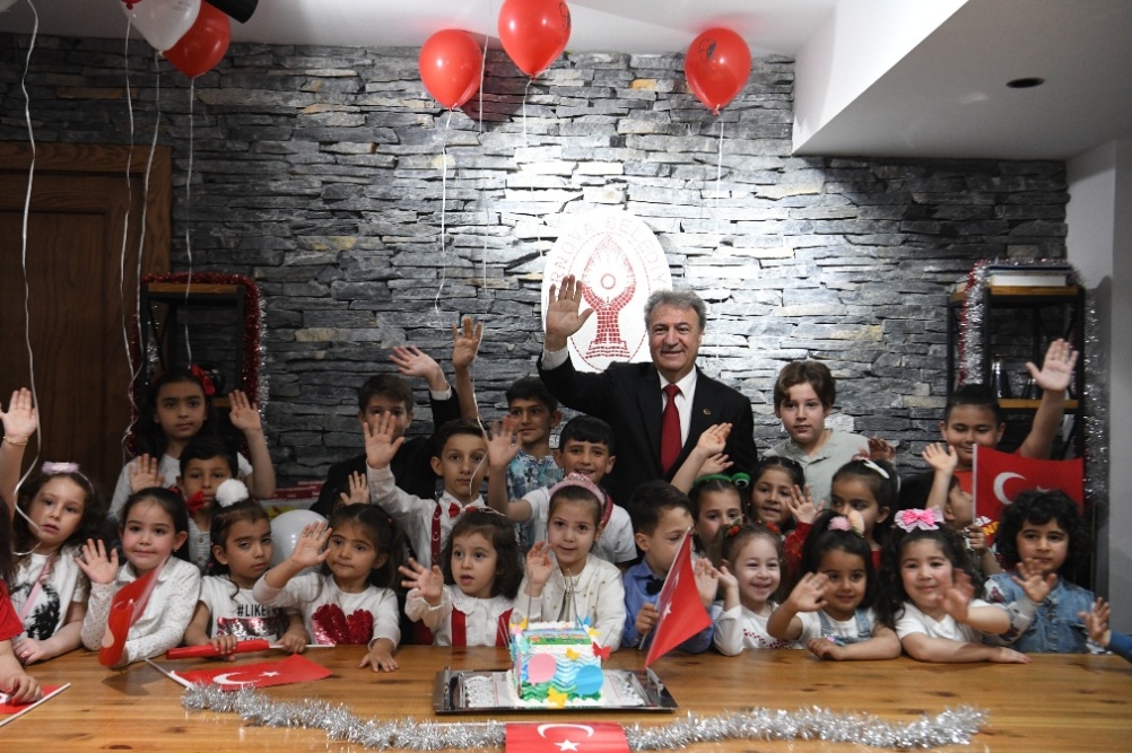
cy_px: 376
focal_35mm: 36
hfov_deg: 53.2
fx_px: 1131
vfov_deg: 36.8
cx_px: 566
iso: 3200
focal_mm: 36
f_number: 4.5
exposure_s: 1/125
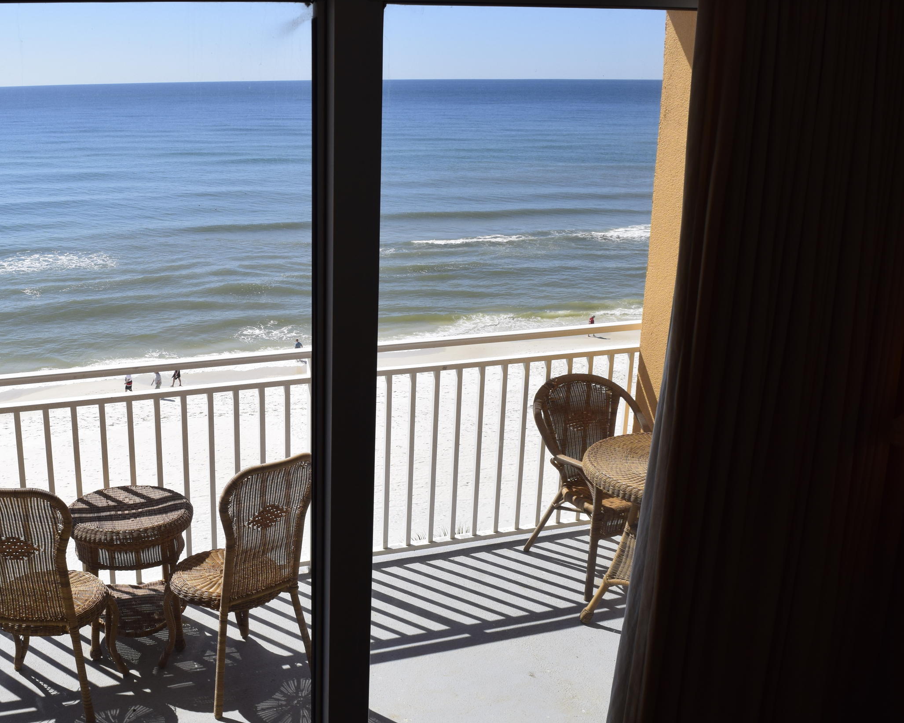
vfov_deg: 40.0
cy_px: 414
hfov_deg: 47.6
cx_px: 252
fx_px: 990
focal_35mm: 37
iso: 400
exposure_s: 1/320
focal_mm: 18
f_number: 11
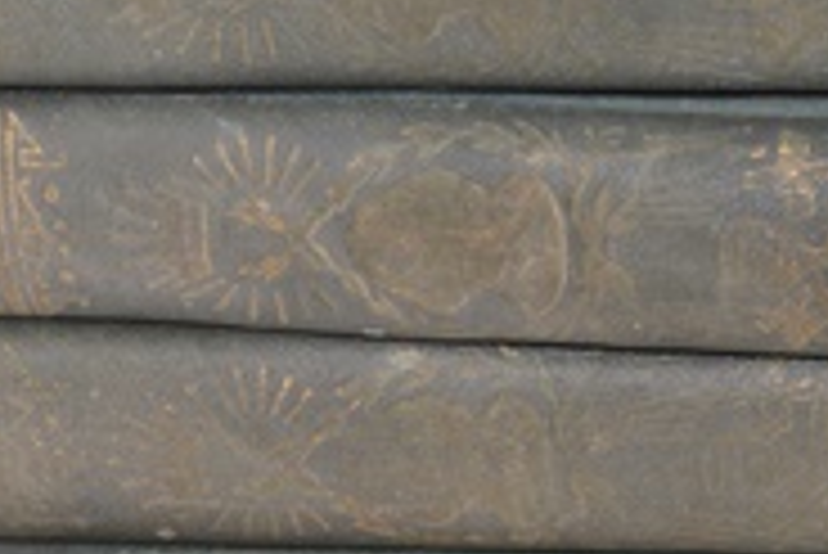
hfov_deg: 11.0
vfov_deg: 7.4
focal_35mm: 186
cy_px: 486
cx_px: 626
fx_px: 4281
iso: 400
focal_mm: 38
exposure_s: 1/125
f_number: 5
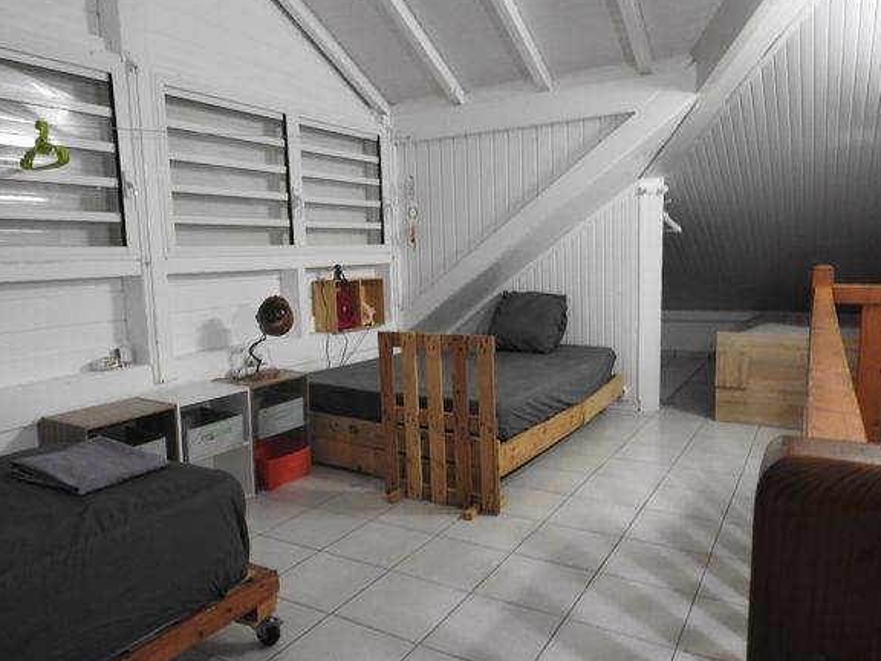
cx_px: 444
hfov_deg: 69.4
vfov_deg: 54.9
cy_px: 335
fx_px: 636
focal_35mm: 25
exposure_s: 1/15
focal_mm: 4.3
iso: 400
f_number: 3.3
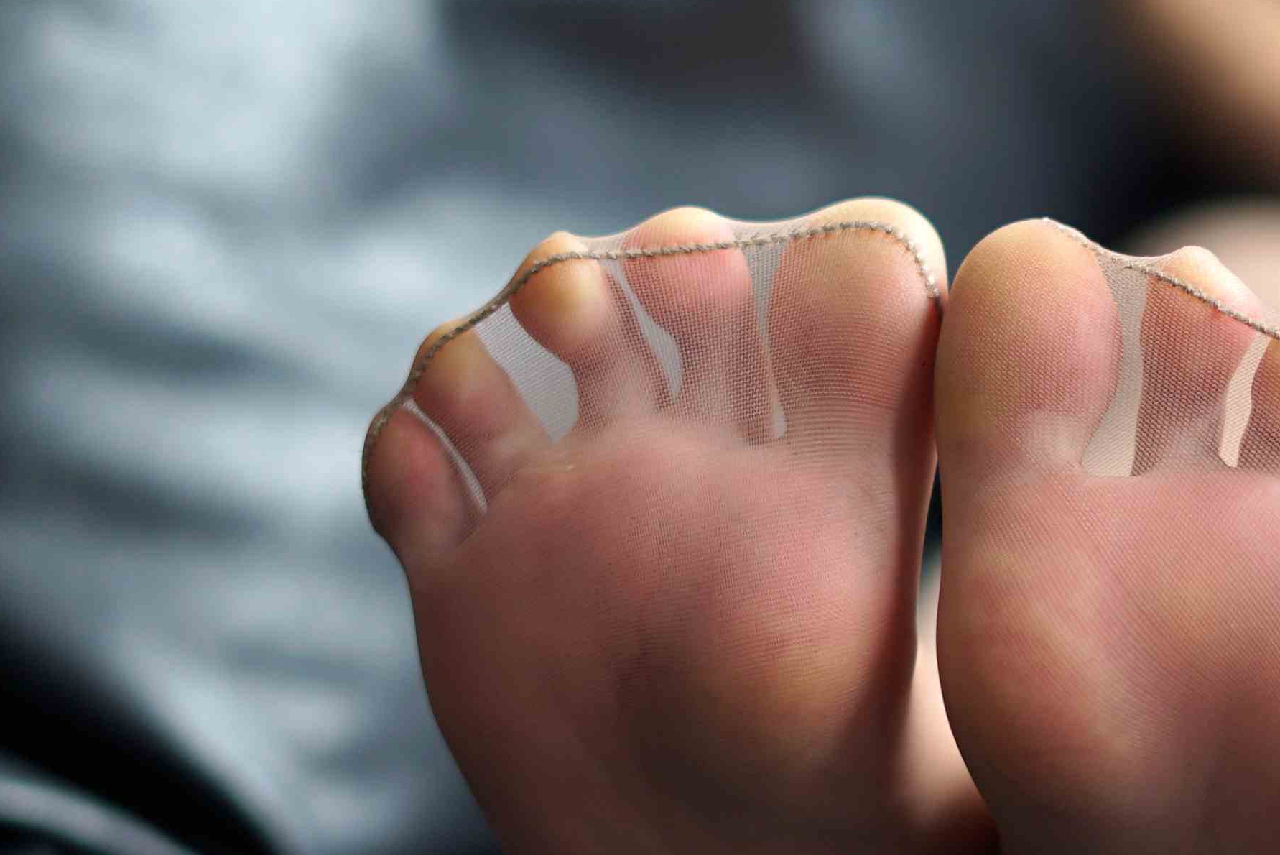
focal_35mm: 119
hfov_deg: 17.1
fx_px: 4233
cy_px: 616
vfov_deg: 11.5
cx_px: 968
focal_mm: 50
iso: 125
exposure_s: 1/160
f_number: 1.8
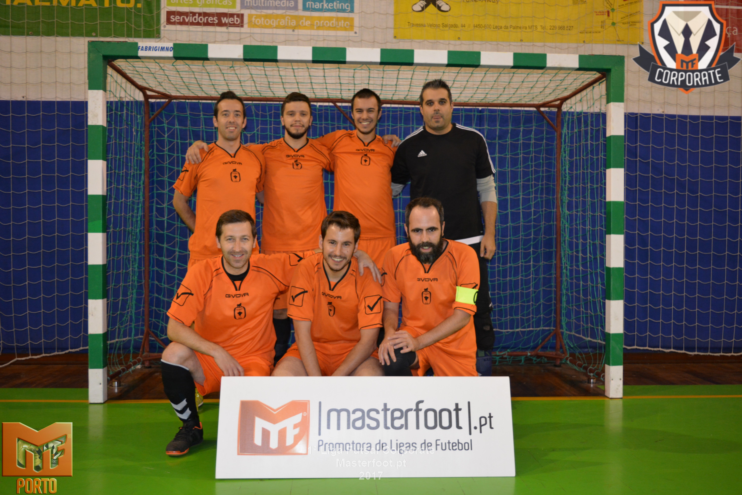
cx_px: 371
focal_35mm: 33
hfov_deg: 57.2
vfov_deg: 40.0
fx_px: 680
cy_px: 248
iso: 1100
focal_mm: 22
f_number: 3.8
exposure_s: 1/60
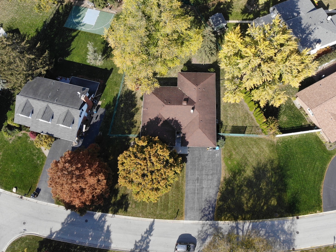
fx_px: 311
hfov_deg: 56.7
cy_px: 102
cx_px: 187
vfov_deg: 43.9
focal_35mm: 32
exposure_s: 1/475
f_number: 2.8
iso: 100
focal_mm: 4.5
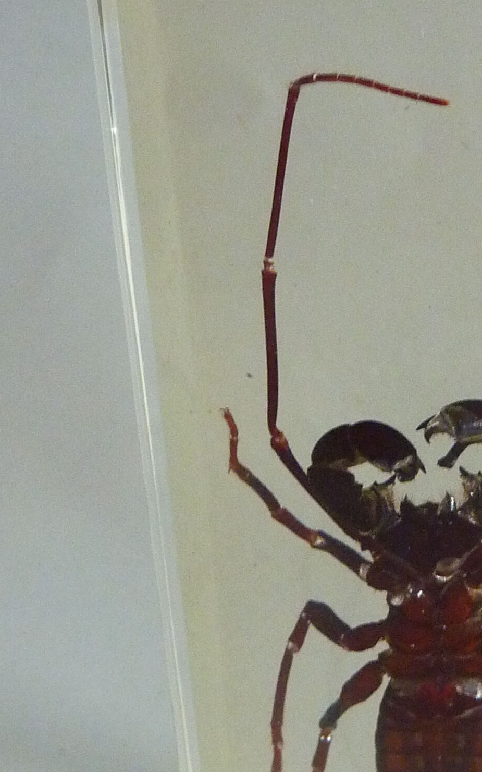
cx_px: 435
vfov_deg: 30.9
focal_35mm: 66
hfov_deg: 19.4
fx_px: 1387
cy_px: 482
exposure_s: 1/10
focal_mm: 4.1
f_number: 3.3
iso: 400
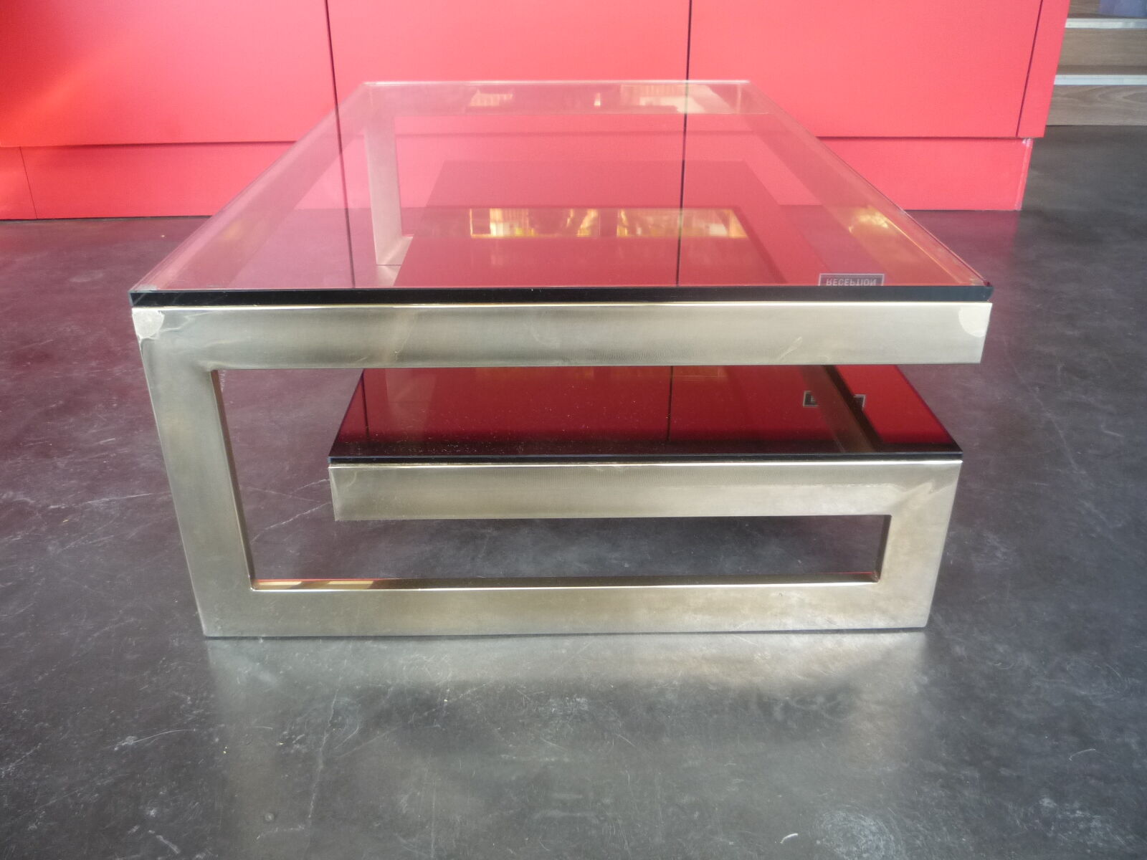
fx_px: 994
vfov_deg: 46.8
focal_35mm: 30
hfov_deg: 60.0
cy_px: 430
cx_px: 574
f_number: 3.3
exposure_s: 1/30
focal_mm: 5.2
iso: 200
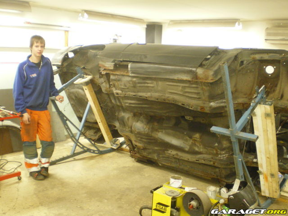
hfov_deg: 49.0
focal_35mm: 38
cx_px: 144
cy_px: 108
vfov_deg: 37.7
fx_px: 316
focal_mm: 6.3
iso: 400
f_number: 3.1
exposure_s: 1/15
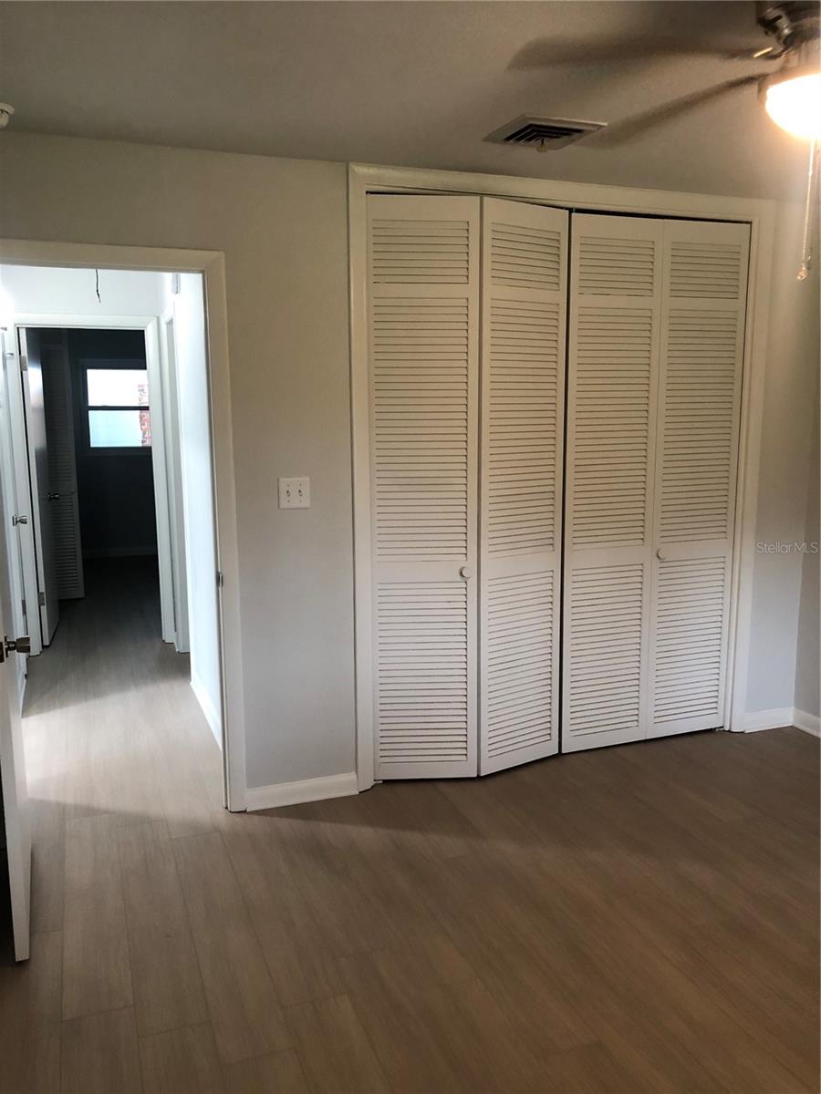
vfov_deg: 63.4
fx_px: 885
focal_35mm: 28
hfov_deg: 49.7
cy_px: 547
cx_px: 410
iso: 50
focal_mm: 3.99
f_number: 1.8
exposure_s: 1/15
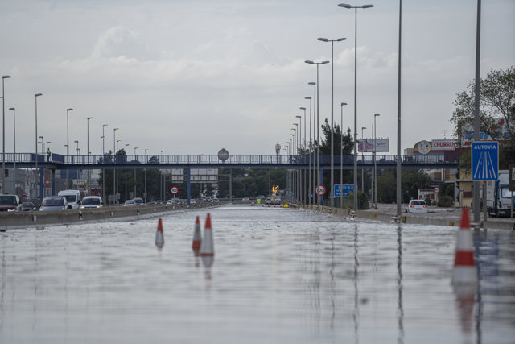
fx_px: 2862
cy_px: 172
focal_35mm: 200
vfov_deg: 6.9
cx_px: 258
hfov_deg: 10.3
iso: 200
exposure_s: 1/1250
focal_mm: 200
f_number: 4
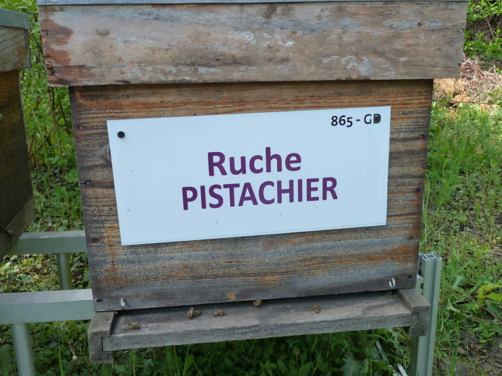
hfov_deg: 56.8
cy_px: 188
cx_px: 251
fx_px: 464
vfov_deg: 44.2
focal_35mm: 32
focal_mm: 5.3
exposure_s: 1/125
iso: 125
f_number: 4
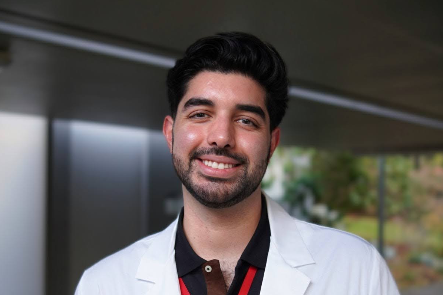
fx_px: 574
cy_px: 187
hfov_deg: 42.2
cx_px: 209
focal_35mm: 47
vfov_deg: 28.7
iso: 100
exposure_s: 1/40
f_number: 1.6
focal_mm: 23
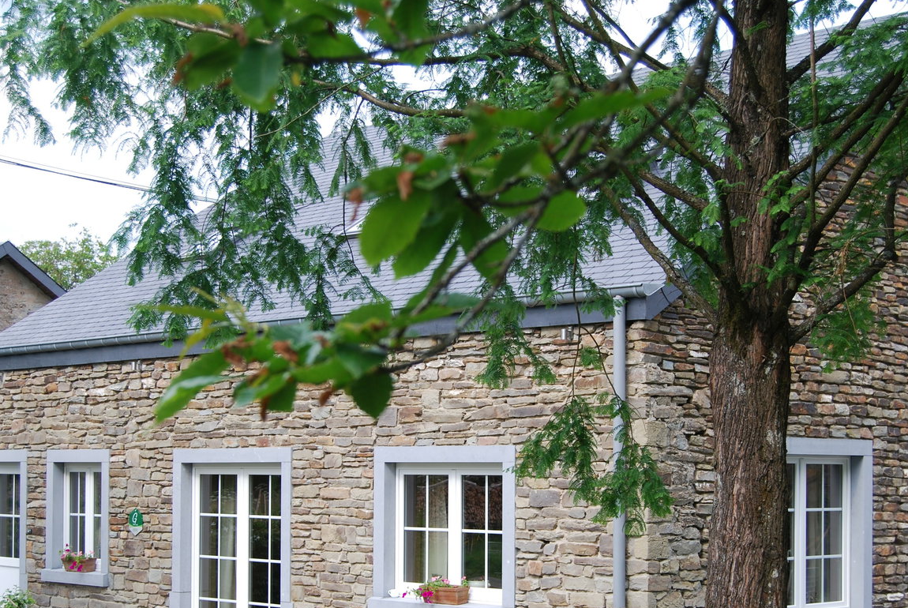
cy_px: 409
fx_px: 1634
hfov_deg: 31.1
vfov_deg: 21.0
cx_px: 467
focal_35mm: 65
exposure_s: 1/125
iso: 100
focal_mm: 31
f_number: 5.6
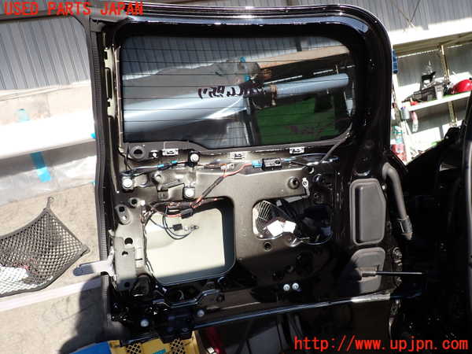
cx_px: 236
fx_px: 341
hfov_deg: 69.4
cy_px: 177
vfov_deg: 54.9
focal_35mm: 25
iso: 100
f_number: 2.8
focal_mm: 4.5
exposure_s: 1/400
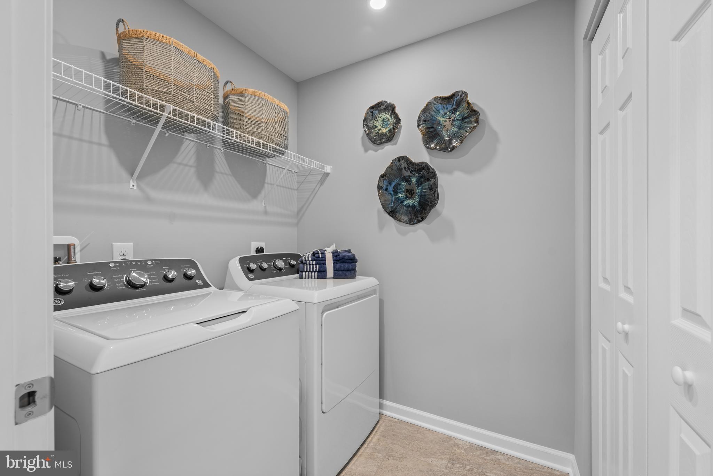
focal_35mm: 14
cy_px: 238
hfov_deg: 104.3
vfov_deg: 81.2
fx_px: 277
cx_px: 356
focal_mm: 14
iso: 200
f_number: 7.1
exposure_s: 1/2
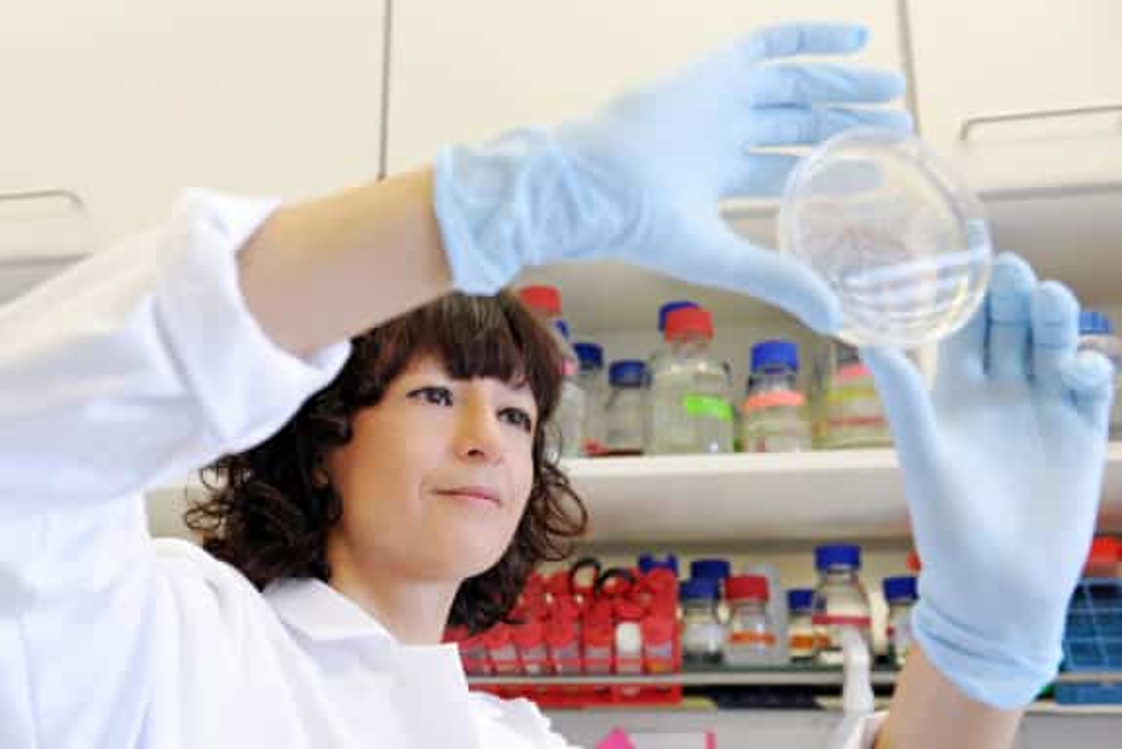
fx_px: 1091
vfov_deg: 37.9
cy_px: 374
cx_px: 561
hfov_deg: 54.4
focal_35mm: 35
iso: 640
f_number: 4.5
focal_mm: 35
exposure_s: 1/125
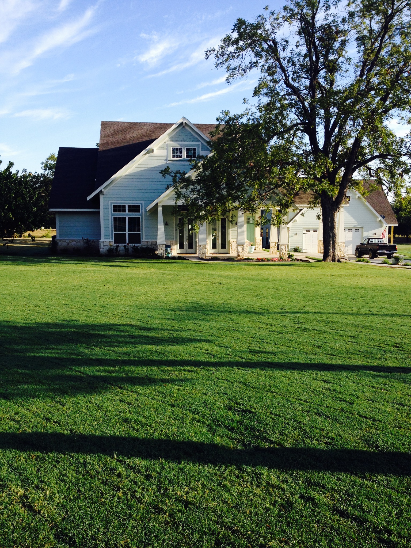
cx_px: 206
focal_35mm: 35
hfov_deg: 40.7
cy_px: 274
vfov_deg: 52.6
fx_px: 554
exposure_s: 1/649
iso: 50
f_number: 2.4
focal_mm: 4.28
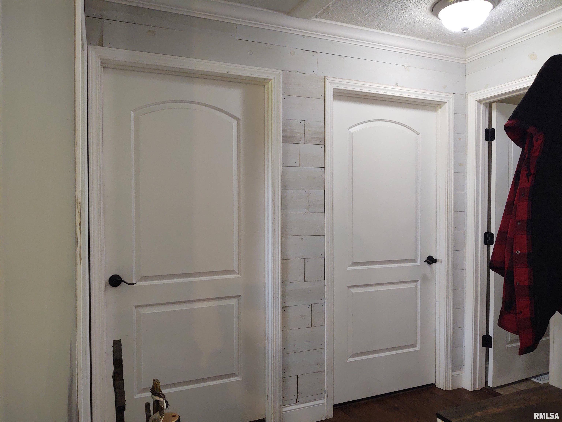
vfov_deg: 51.4
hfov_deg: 65.3
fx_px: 438
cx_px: 281
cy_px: 211
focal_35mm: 27
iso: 428
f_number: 1.7
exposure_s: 1/60
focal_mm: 4.75
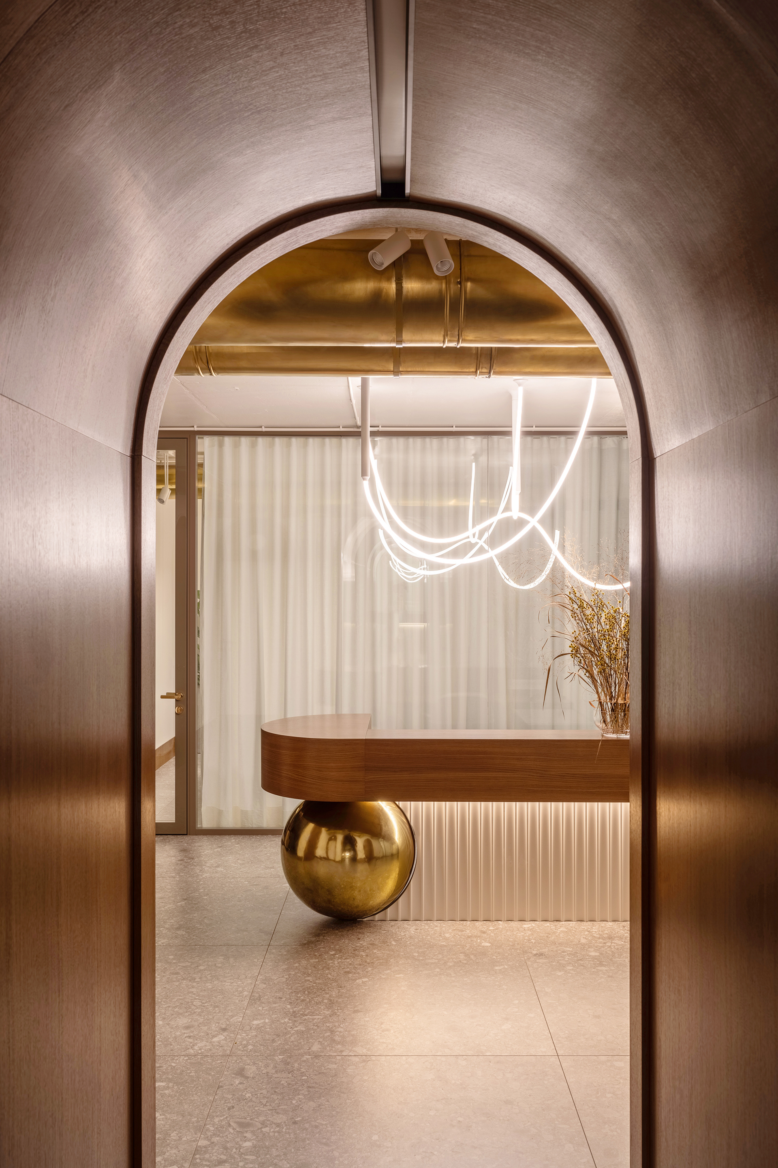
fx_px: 1070
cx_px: 389
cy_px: 584
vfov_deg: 57.2
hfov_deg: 40.0
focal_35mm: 33
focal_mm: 33
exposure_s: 1/13
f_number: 8
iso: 160
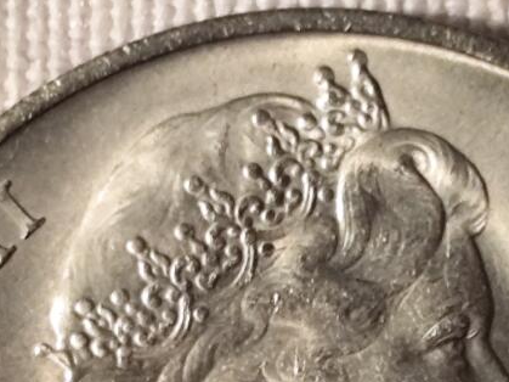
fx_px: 4572
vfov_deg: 4.8
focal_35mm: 311
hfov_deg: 6.4
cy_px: 538
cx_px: 301
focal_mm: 6.19
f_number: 1.65
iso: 640
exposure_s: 1/25
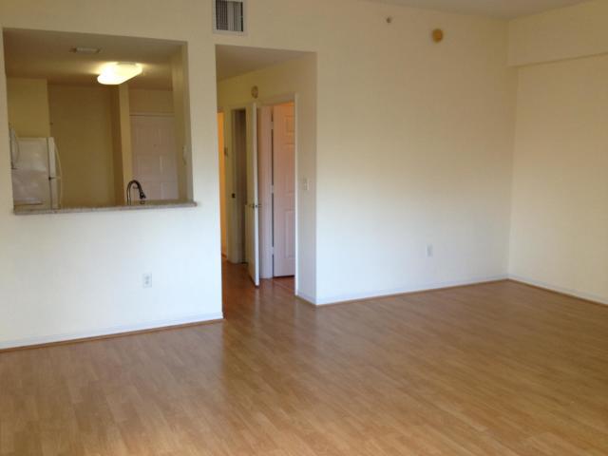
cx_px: 304
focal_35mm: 35
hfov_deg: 52.6
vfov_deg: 40.7
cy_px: 228
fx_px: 615
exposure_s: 1/40
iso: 64
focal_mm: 4.28
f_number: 2.4
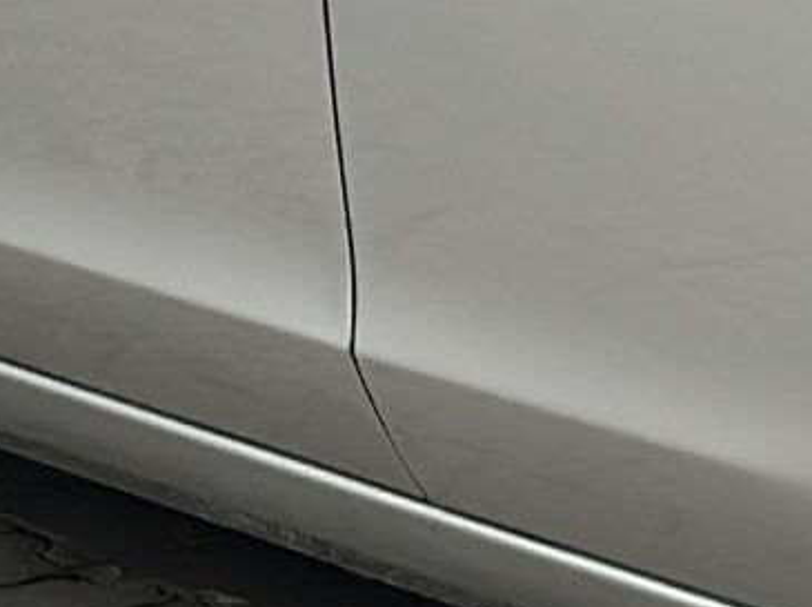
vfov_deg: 4.4
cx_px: 1513
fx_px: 7897
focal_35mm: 337
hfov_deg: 5.8
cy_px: 87
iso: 80
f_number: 1.78
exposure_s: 1/268
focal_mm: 6.86
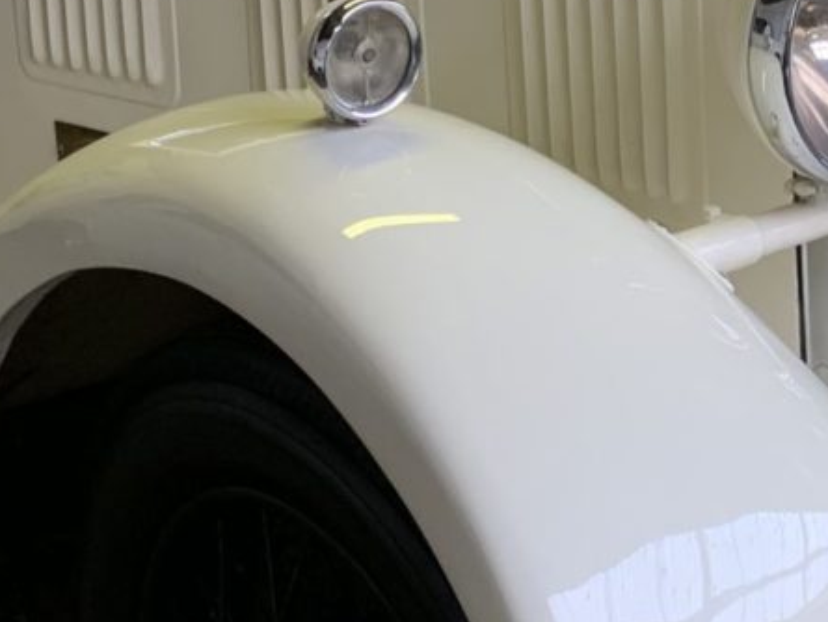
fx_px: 2608
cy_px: 173
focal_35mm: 109
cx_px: 555
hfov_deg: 18.0
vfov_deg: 13.6
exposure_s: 1/50
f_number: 1.8
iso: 80
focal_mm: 4.25
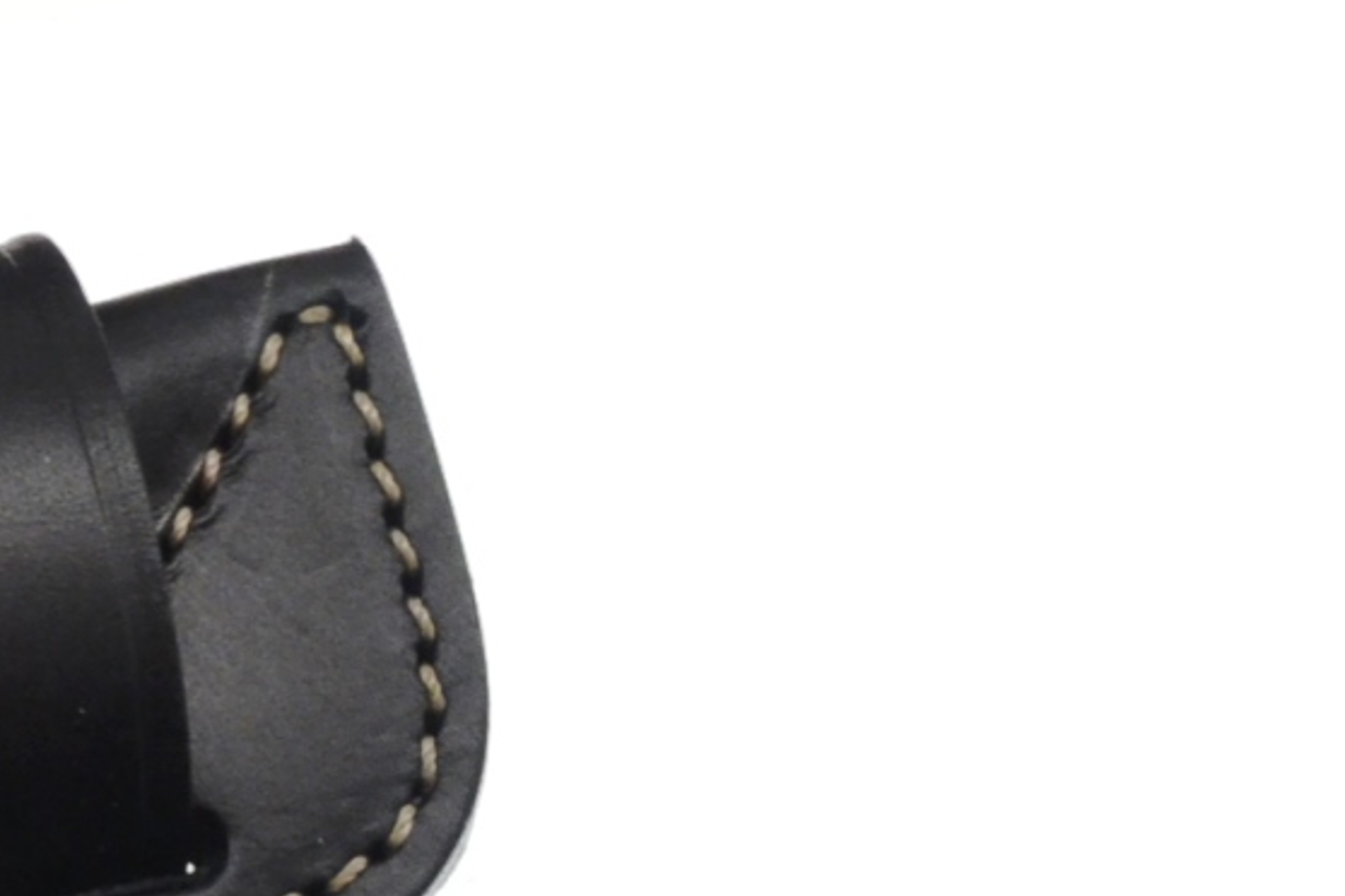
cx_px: -1012
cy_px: 246
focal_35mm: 153
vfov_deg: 9.0
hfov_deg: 12.4
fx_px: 5707
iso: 1600
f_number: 11
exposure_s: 1/160
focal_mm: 29
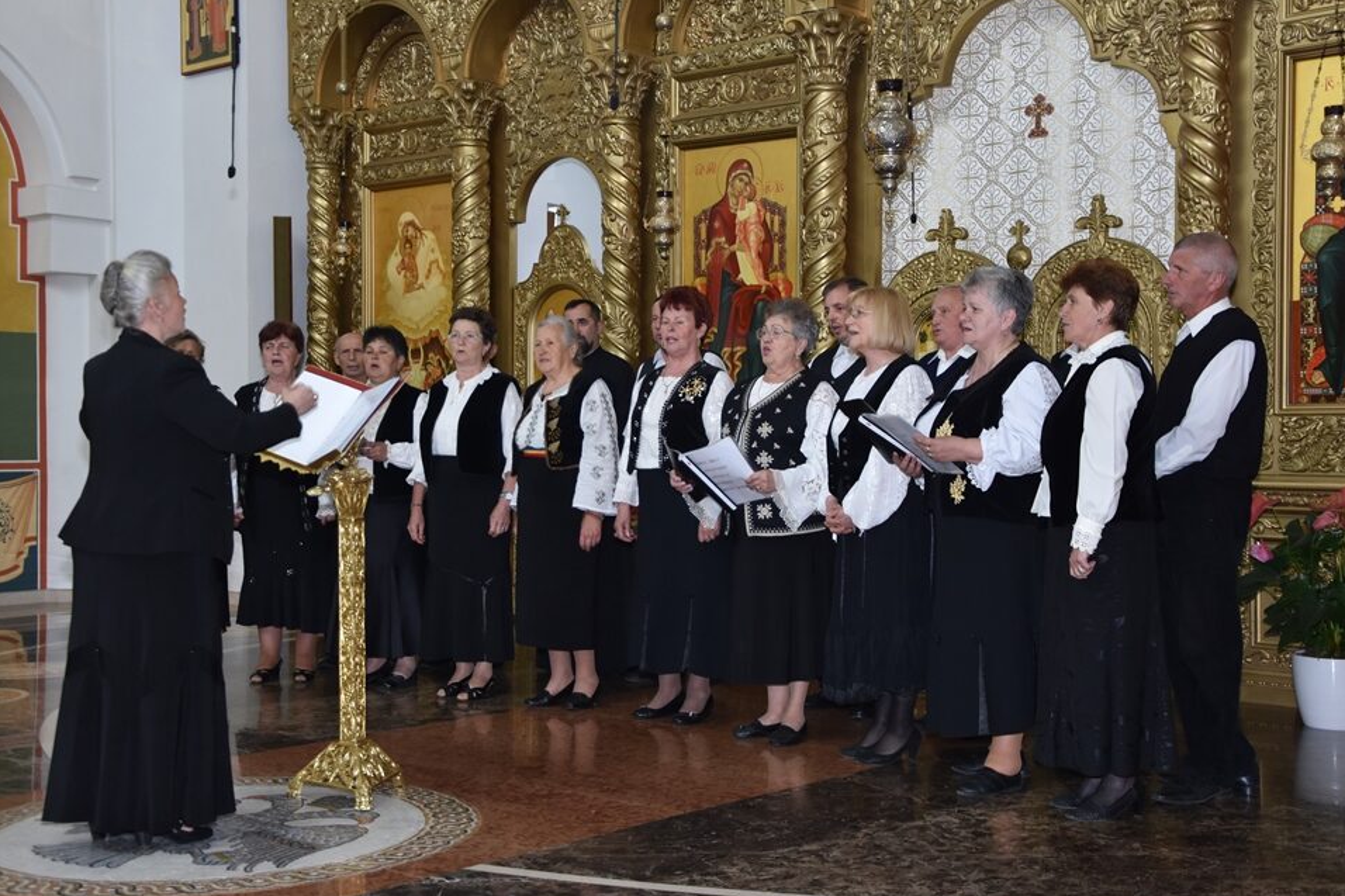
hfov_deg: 43.6
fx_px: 1681
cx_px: 672
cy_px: 424
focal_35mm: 45
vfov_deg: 29.8
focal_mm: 28
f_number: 4
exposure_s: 1/60
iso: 720
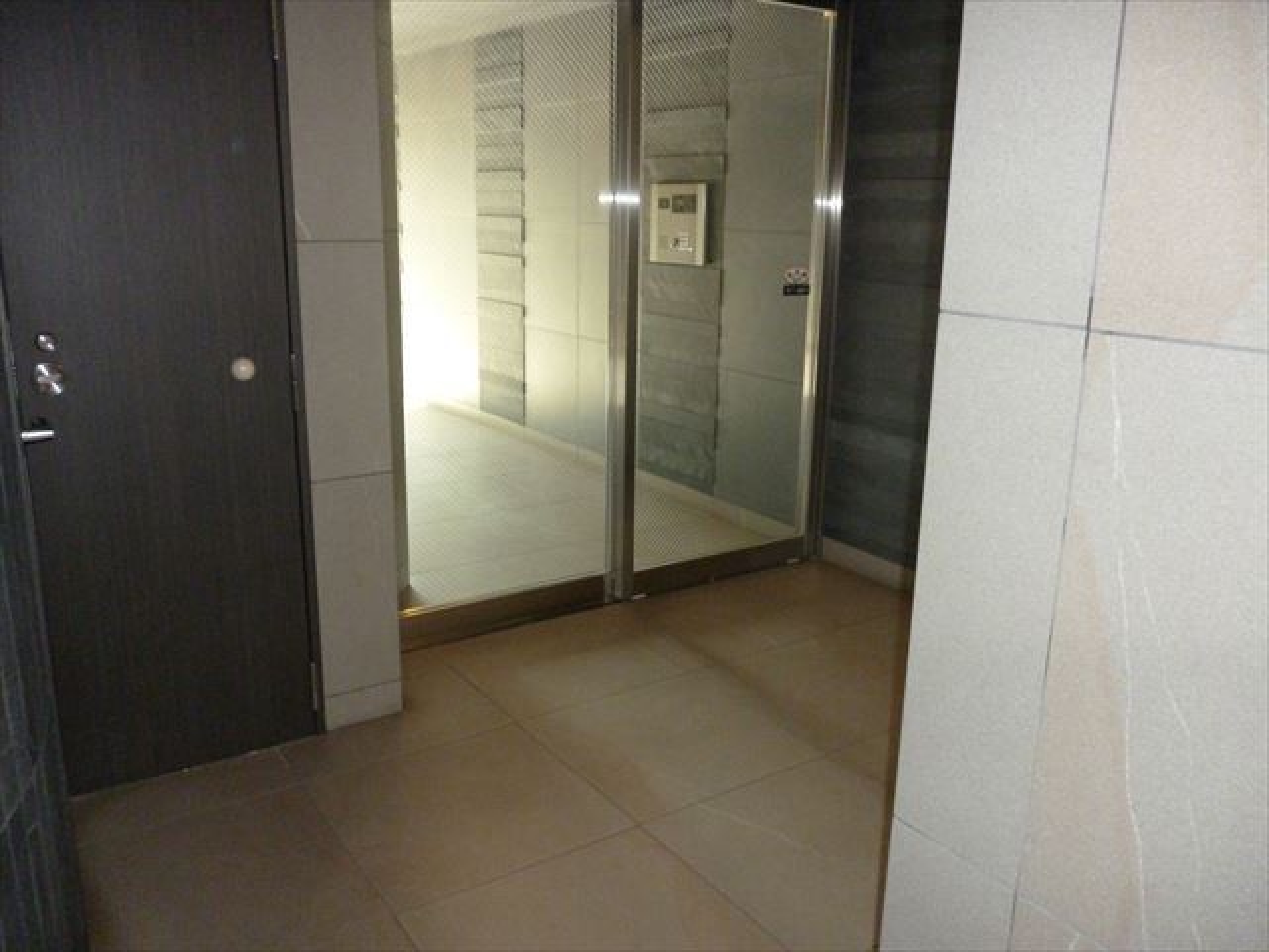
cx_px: 634
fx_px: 1026
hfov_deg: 63.4
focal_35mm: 28
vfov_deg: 49.7
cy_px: 476
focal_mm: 5
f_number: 3.1
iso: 640
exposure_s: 1/60
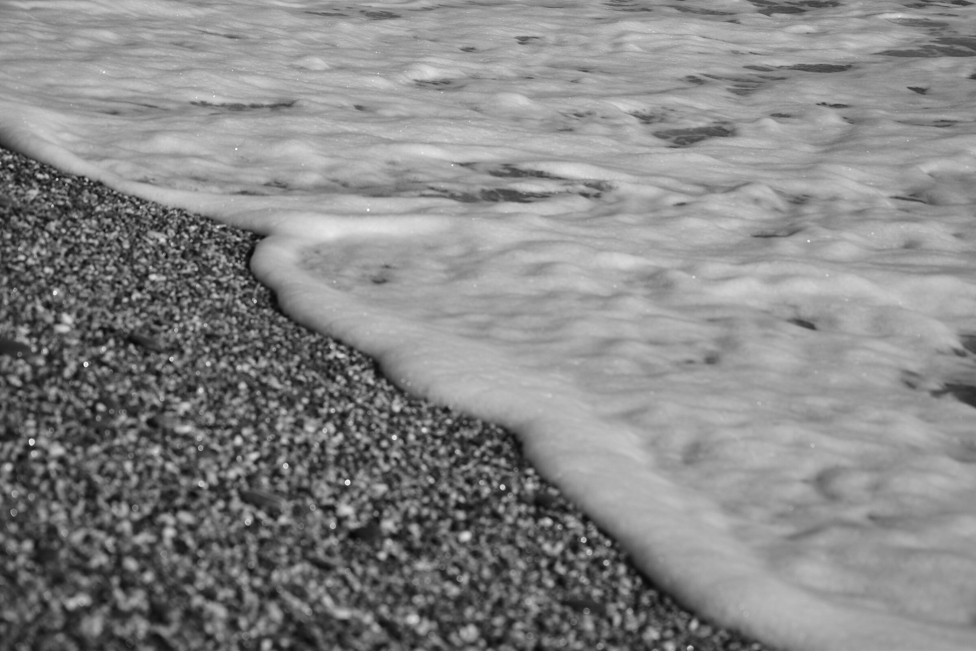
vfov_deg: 15.7
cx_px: 488
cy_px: 326
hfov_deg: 23.4
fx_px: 2358
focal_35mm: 87
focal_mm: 58
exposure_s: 1/2000
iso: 200
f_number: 7.1
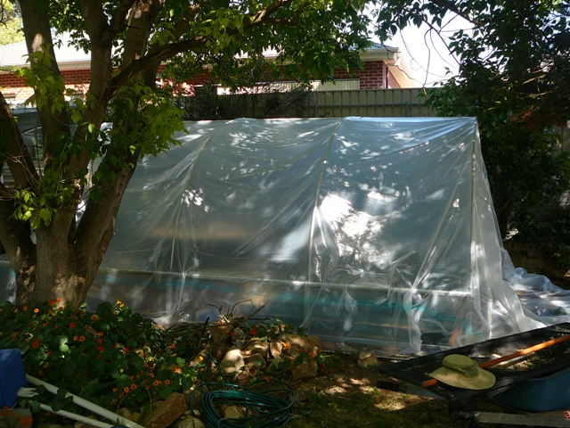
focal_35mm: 35
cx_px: 285
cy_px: 214
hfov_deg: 52.6
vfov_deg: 40.7
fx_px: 576
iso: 80
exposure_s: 1/200
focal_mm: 5.2
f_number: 2.8
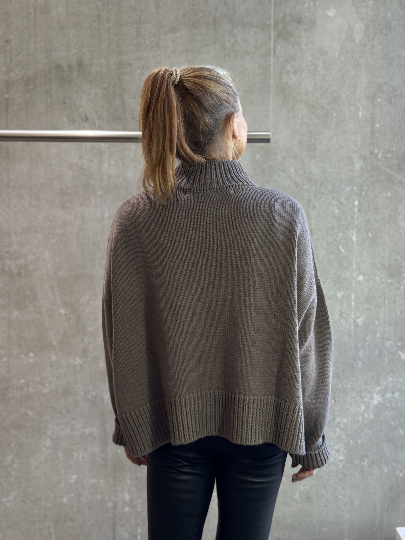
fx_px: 749
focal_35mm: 48
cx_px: 202
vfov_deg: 39.7
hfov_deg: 30.3
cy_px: 270
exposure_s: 1/100
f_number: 1.78
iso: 64
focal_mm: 6.76
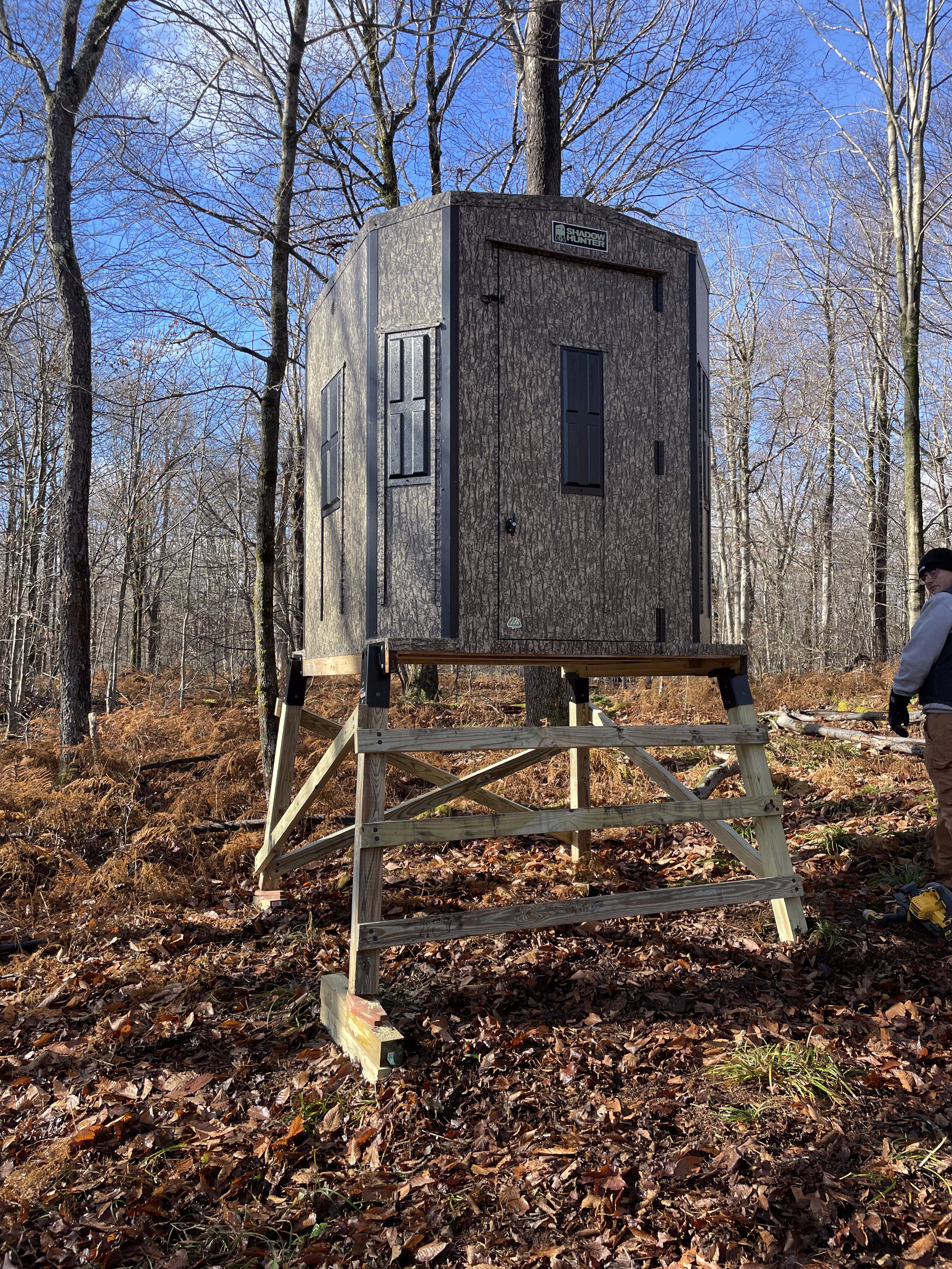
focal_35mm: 26
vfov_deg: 67.3
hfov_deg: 53.1
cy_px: 634
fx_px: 953
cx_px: 476
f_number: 1.6
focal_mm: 4.2
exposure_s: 1/640
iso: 32
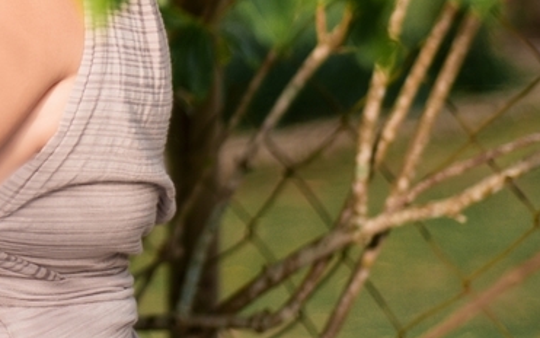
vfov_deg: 7.8
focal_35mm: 165
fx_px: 2429
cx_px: -141
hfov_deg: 12.3
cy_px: -142
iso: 100
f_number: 2.2
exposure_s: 1/320
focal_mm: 50
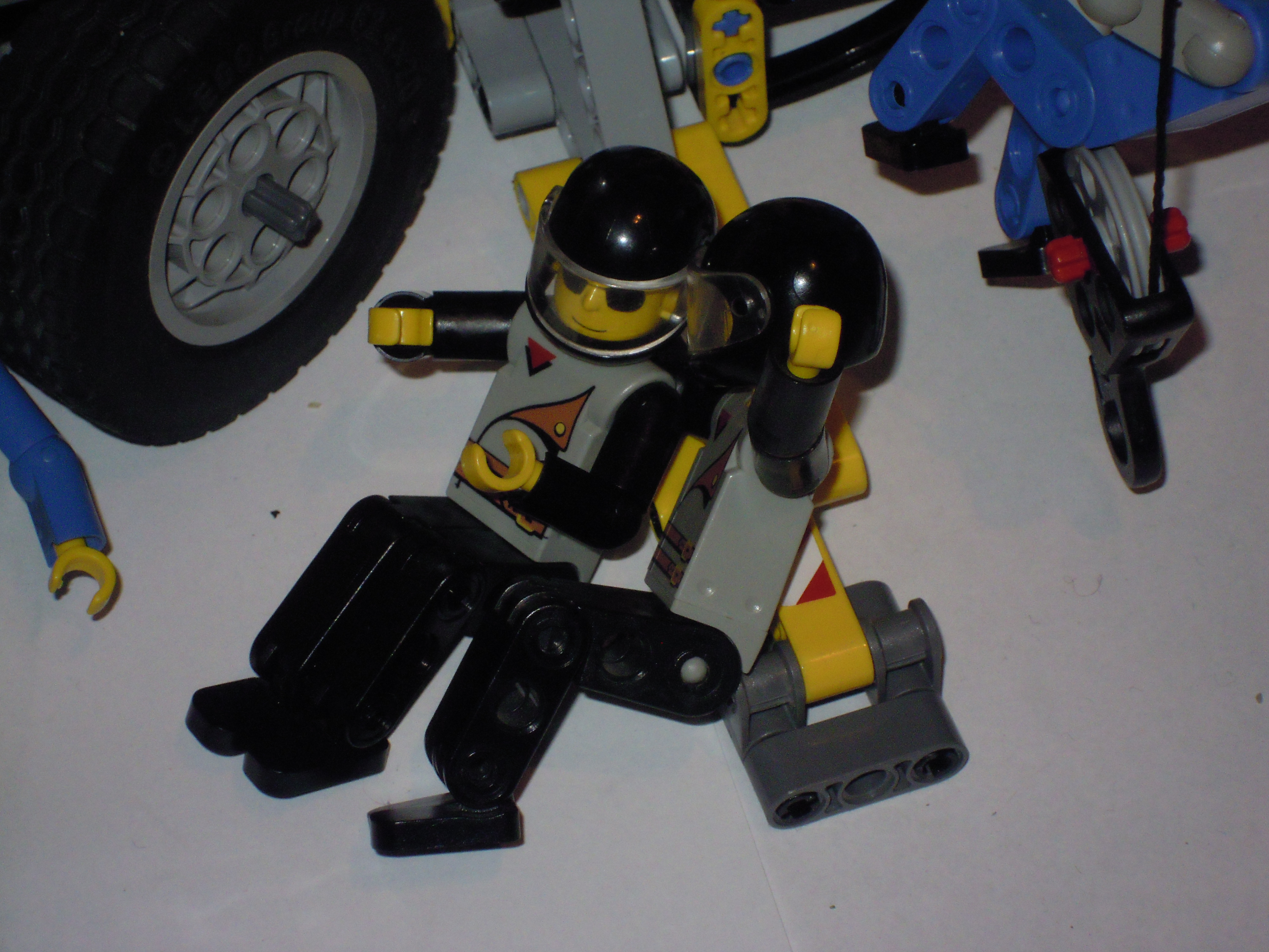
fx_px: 5132
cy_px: 476
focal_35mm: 140
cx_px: 634
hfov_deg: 14.1
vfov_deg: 10.6
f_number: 6.6
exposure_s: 1/60
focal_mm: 25
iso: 400
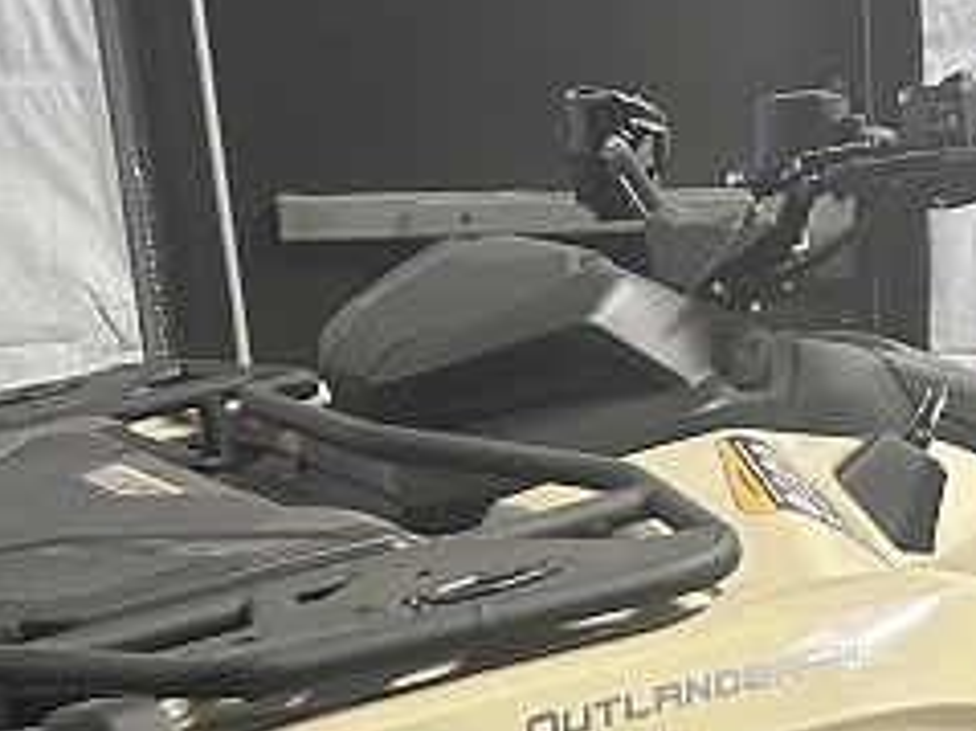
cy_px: 980
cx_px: 841
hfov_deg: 22.1
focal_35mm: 87
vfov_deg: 16.0
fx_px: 2452
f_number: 1.5
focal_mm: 5.7
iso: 500
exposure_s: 1/60
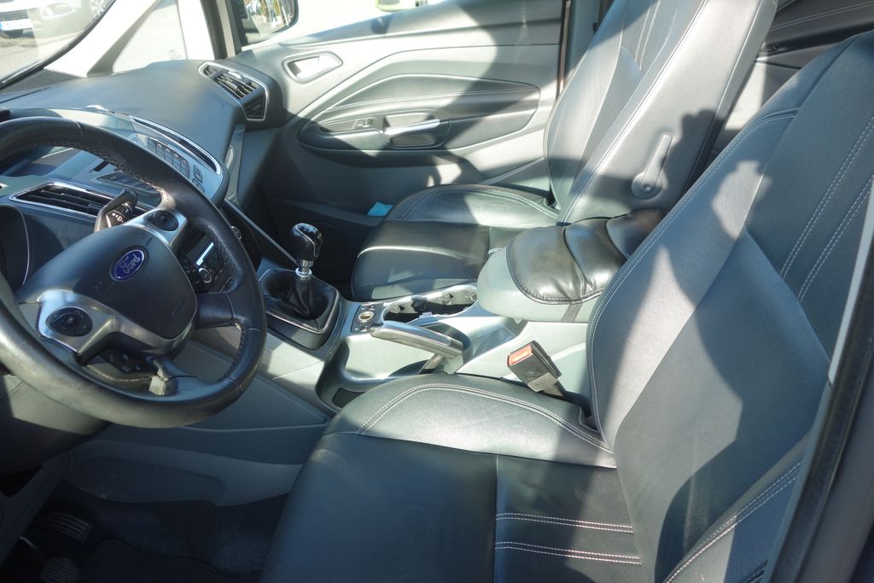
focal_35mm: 28
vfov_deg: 46.4
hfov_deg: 65.5
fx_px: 680
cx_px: 437
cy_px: 292
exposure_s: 1/100
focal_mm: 10.4
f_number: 3.5
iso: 125
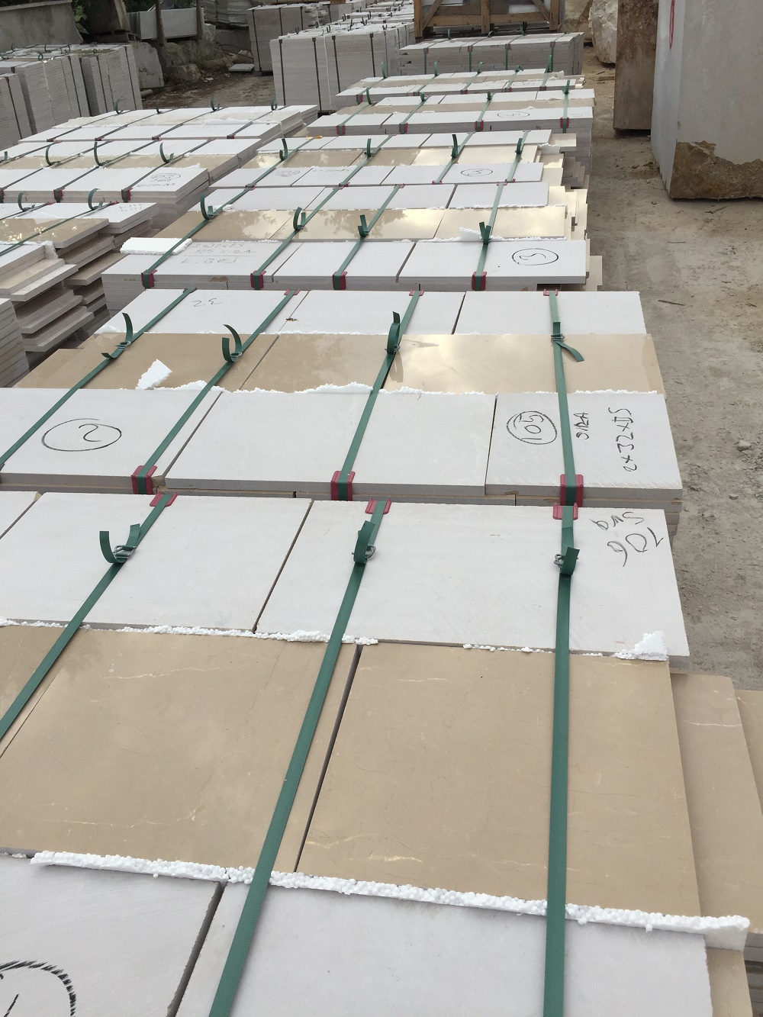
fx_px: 852
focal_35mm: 29
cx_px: 382
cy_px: 508
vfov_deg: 61.7
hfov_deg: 48.2
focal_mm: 4.15
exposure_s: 1/648
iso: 32
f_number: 2.2
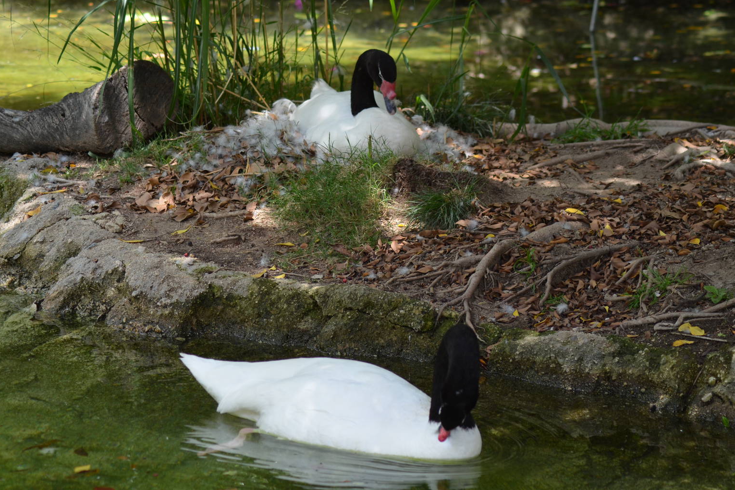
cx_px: 366
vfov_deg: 9.5
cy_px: 242
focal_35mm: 144
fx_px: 2940
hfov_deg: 14.3
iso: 400
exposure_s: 1/400
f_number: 5
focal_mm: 92
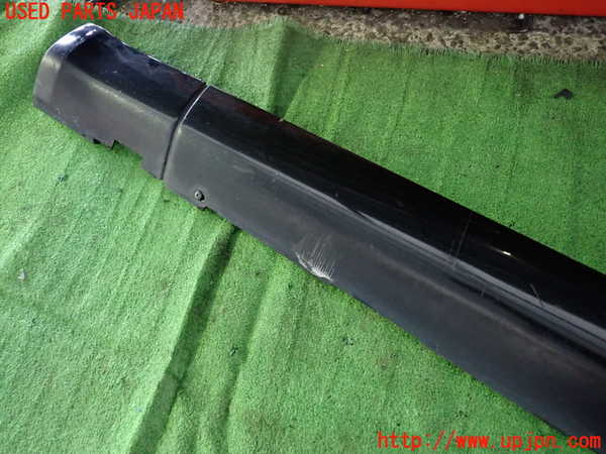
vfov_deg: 54.9
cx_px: 303
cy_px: 227
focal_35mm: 25
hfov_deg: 69.4
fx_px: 438
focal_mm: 4.5
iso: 800
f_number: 2
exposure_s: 1/20
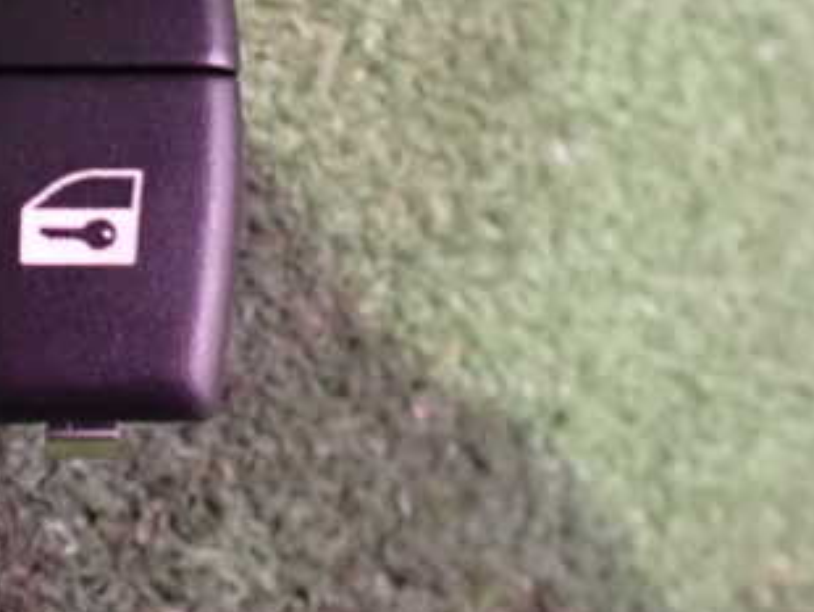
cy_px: 105
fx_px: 1365
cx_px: 97
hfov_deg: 31.8
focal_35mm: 58
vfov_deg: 24.8
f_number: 2.3
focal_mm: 5.4
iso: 2000
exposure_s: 1/30
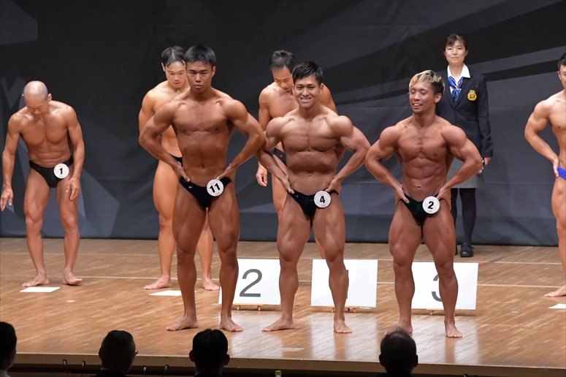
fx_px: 3536
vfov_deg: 6.1
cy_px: 188
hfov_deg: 9.2
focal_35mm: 225
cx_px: 283
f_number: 5.6
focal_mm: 150
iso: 8000
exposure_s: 1/400
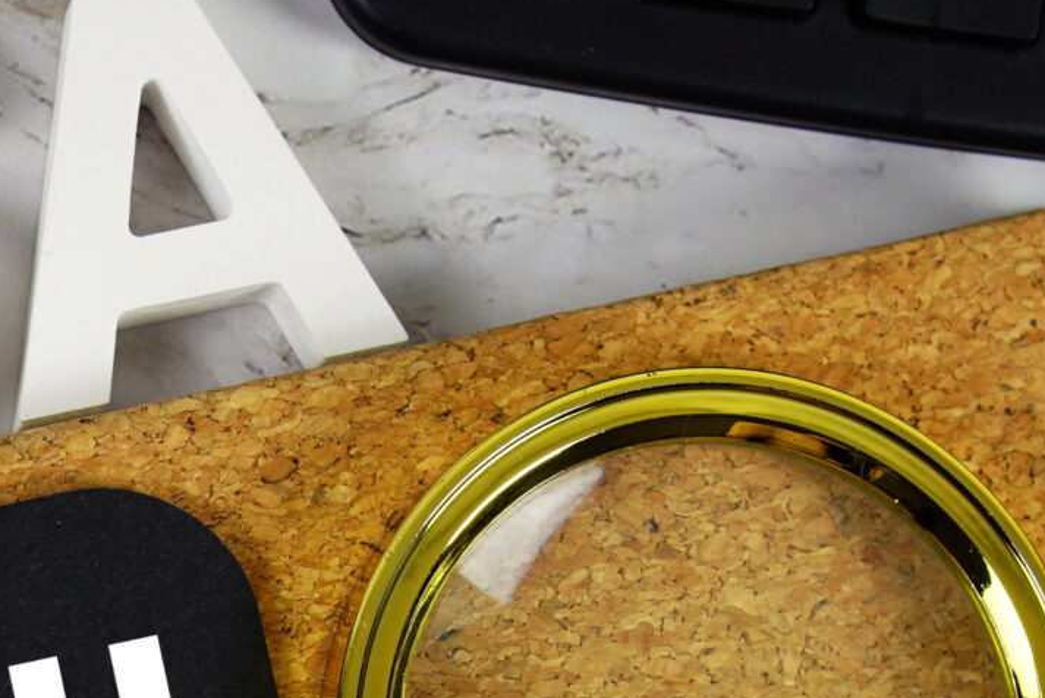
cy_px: 1055
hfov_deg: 15.9
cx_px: -192
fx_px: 3595
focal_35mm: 124
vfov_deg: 10.7
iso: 100
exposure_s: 1/4
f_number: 5.6
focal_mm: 23
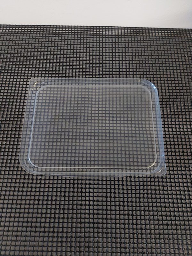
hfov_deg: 56.8
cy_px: 128
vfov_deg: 71.6
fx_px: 177
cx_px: 96
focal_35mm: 24
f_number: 1.8
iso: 400
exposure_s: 1/20
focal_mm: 5.23
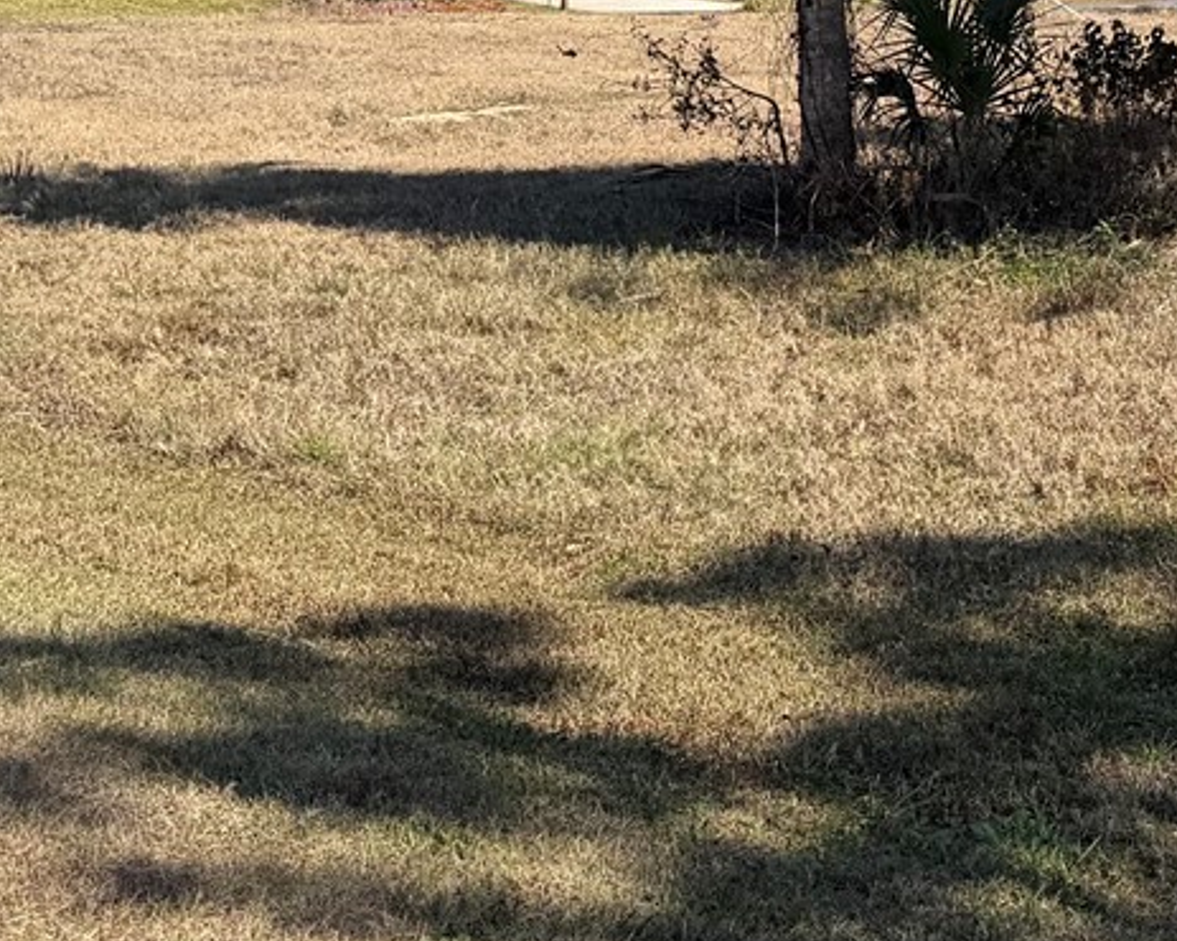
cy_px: -287
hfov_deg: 22.1
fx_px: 2820
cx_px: 1340
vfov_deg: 17.7
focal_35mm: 81
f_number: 1.78
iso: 80
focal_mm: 6.76
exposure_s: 1/3584
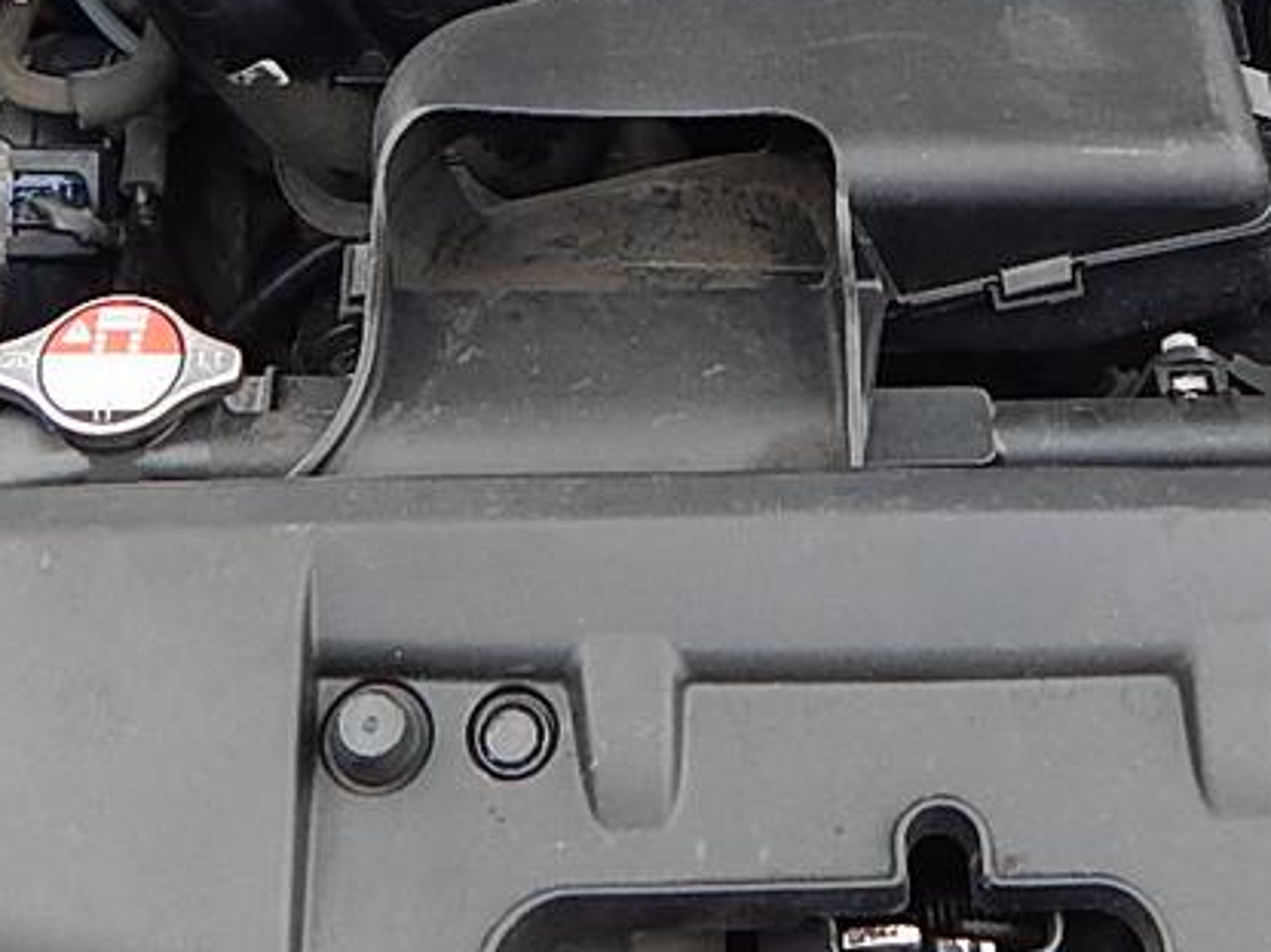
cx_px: 775
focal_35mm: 71
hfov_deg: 27.3
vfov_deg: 19.7
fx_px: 2606
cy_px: -141
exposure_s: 1/40
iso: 125
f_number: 3
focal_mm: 4
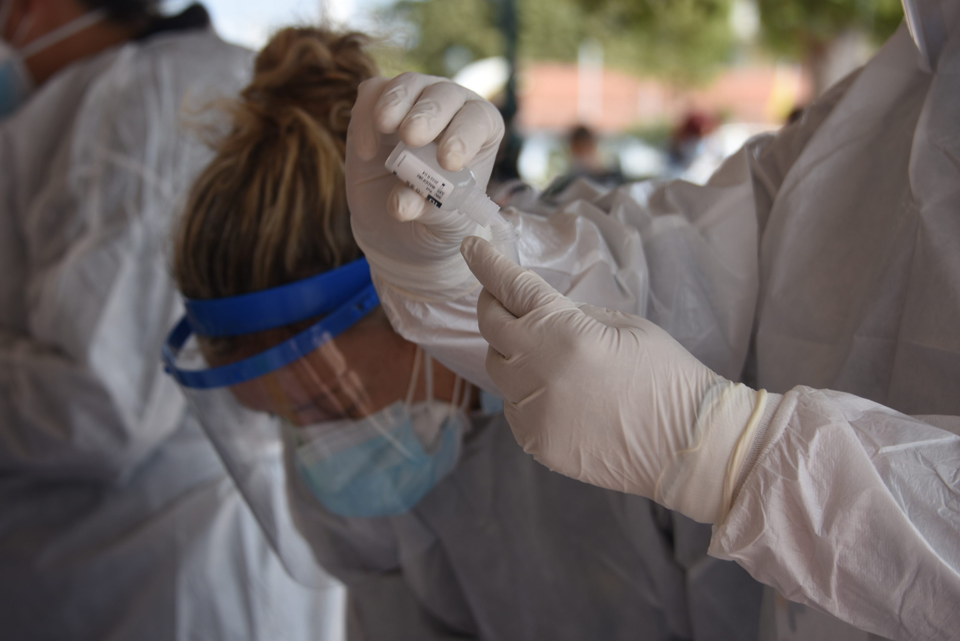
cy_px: 320
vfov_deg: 13.0
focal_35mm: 105
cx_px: 480
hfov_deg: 19.5
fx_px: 2800
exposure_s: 1/320
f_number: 5
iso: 100
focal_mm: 70
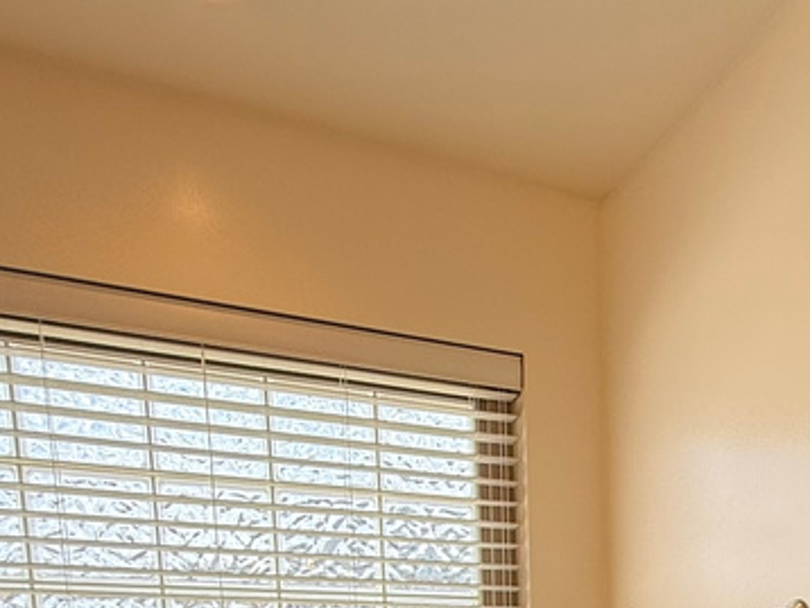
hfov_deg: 43.6
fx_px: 937
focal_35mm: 40
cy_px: 814
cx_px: 692
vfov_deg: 28.6
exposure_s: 1/273
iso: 50
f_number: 2.2
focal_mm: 2.22
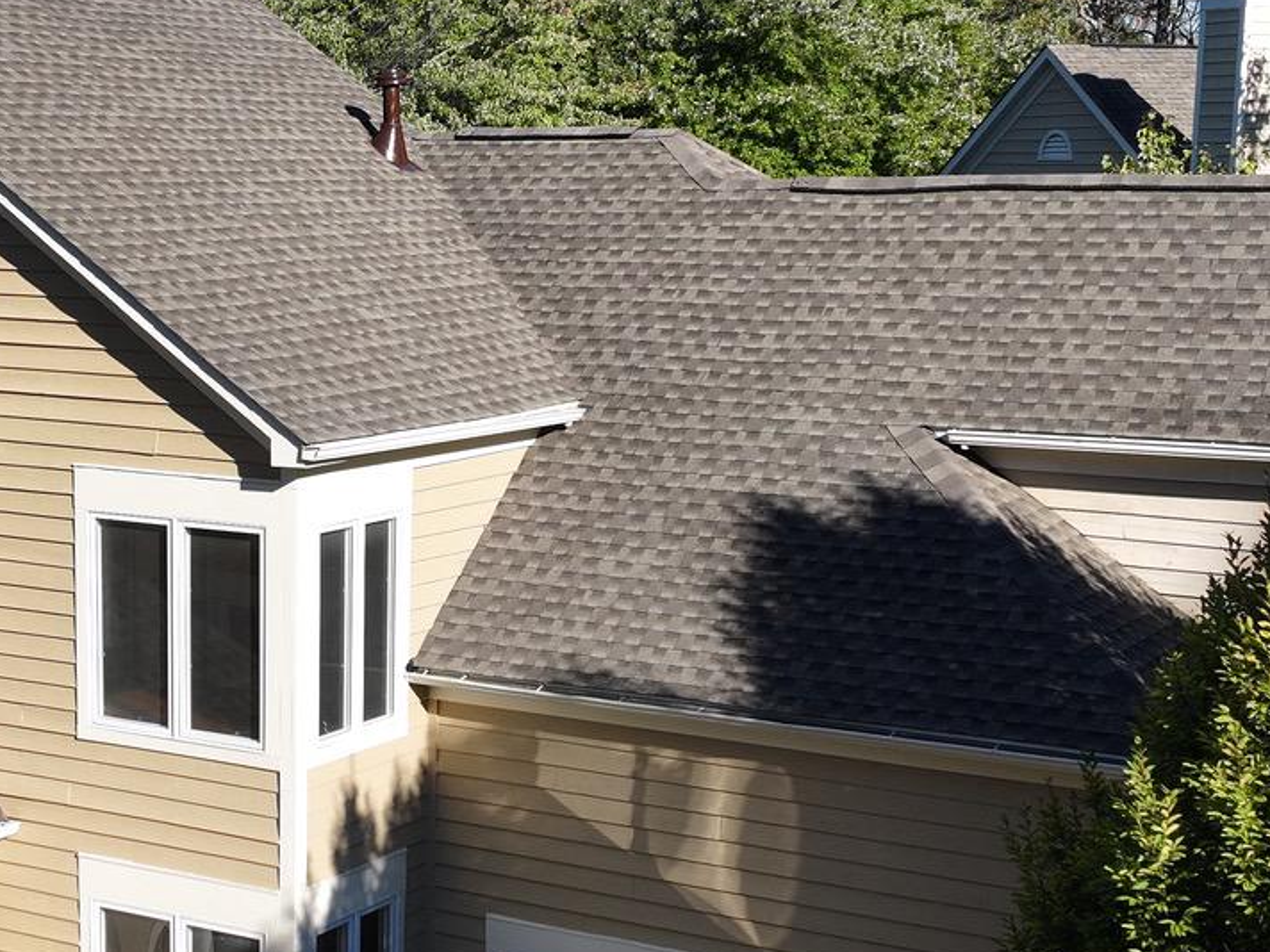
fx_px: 2531
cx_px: 221
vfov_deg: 21.3
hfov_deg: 27.5
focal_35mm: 69
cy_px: 604
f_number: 2.8
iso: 100
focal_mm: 12.29
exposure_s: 1/80
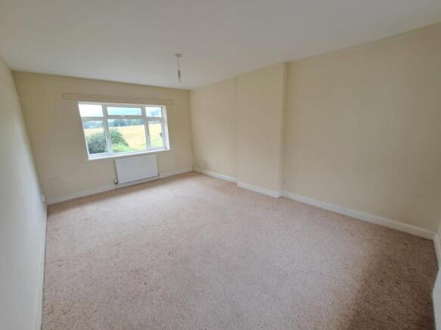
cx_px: 220
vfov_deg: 89.9
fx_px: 166
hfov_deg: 106.2
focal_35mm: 13
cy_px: 165
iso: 50
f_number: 2.2
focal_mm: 1.74
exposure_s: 1/50
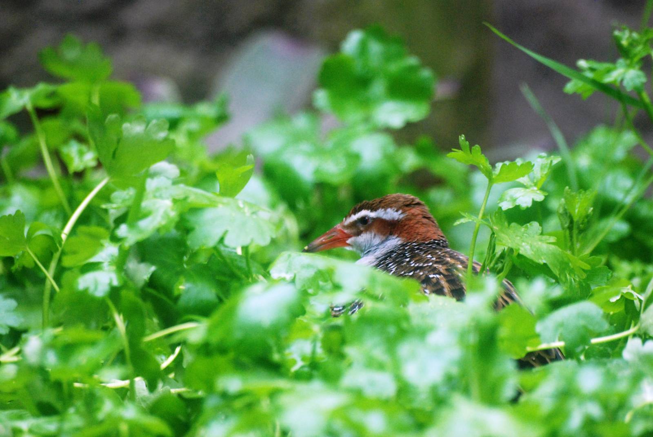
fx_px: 8172
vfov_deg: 3.1
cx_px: 326
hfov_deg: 4.6
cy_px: 218
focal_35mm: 450
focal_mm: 300
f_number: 5.6
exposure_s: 1/160
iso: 1600
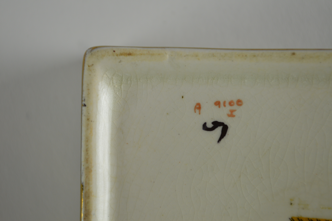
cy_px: 110
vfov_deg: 18.1
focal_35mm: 75
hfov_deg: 27.0
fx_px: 691
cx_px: 166
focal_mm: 50
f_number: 5.6
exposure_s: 1/80
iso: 400
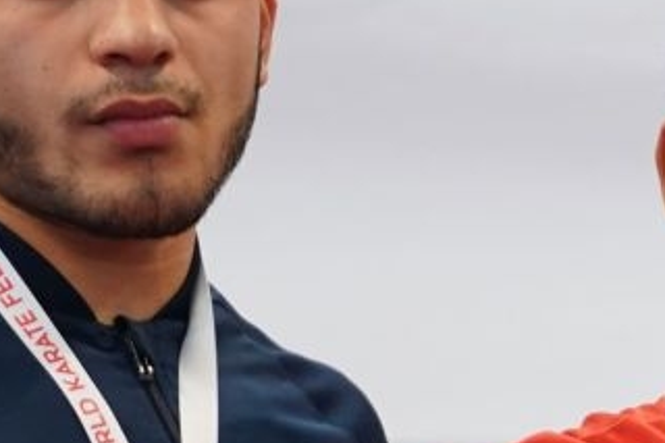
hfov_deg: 3.0
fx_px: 12683
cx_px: 1093
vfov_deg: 2.0
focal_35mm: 687
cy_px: 757
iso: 1000
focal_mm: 122
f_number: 2.8
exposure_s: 1/250
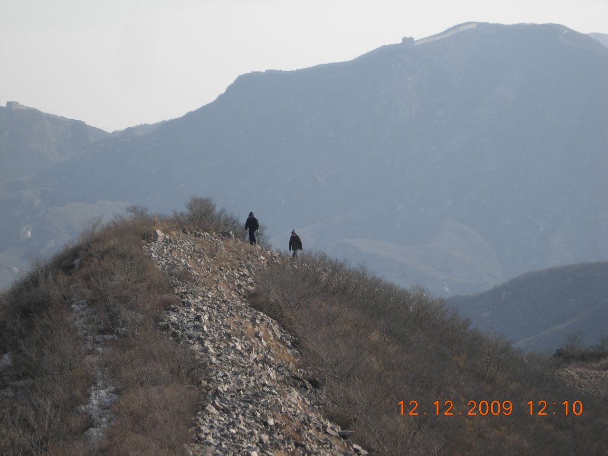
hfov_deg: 15.6
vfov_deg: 11.8
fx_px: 2213
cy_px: 228
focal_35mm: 126
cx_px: 304
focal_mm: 26.3
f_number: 5.3
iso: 50
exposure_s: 1/352
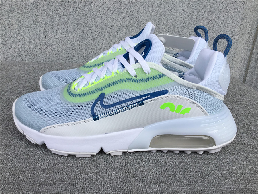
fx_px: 231
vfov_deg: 45.4
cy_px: 97
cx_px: 129
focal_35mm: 31
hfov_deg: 58.4
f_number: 2.4
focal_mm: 3.3
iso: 25
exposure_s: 1/708
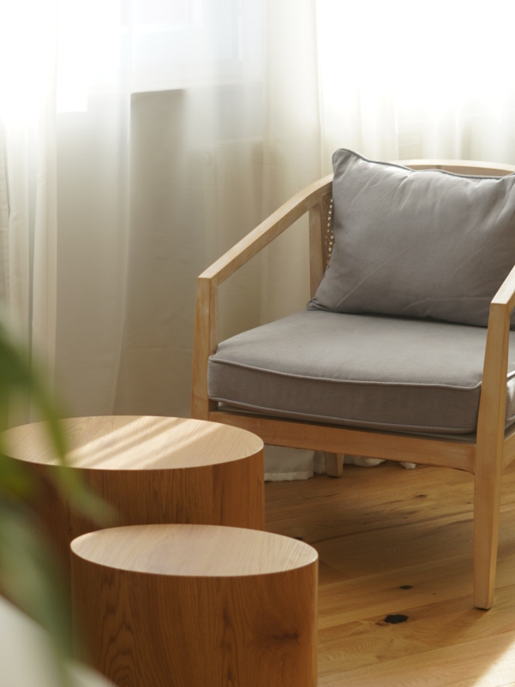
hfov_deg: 15.2
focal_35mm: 97
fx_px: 1925
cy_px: 433
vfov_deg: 20.2
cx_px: 169
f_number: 3.5
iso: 200
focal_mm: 50
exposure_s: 1/125
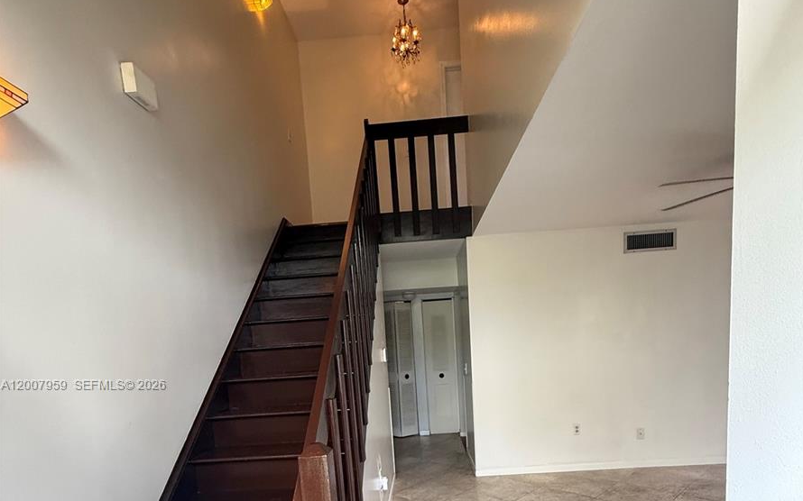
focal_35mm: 20
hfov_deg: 85.1
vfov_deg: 56.2
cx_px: 404
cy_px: 386
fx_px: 438
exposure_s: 1/60
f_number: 2.2
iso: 250
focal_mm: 2.22
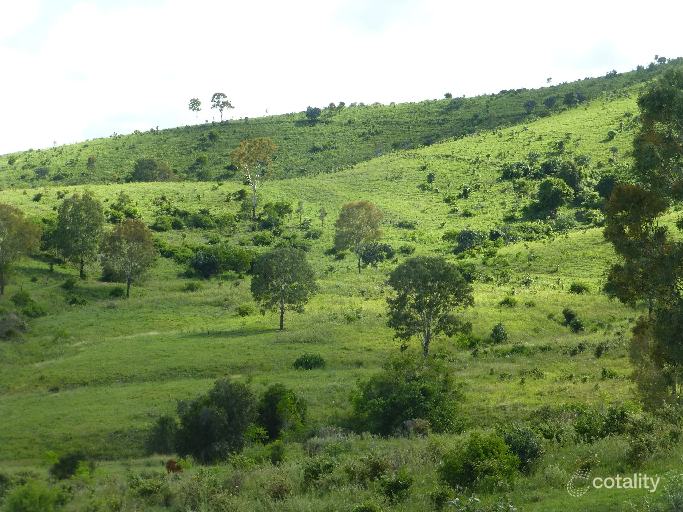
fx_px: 1894
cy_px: 256
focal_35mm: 96
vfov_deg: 15.4
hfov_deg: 20.4
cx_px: 342
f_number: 5.3
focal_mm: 17.1
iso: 100
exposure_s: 1/200
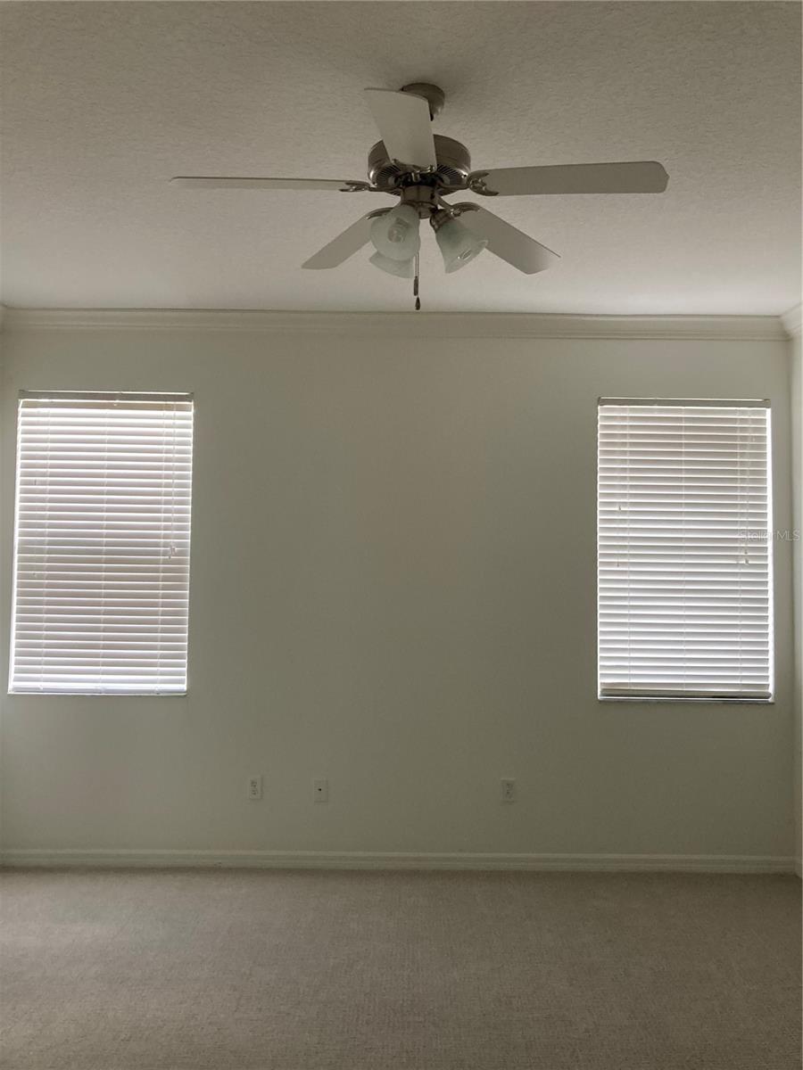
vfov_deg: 63.4
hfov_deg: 49.7
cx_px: 402
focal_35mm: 28
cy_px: 535
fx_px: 866
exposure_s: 1/60
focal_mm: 3.99
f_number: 1.8
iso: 200
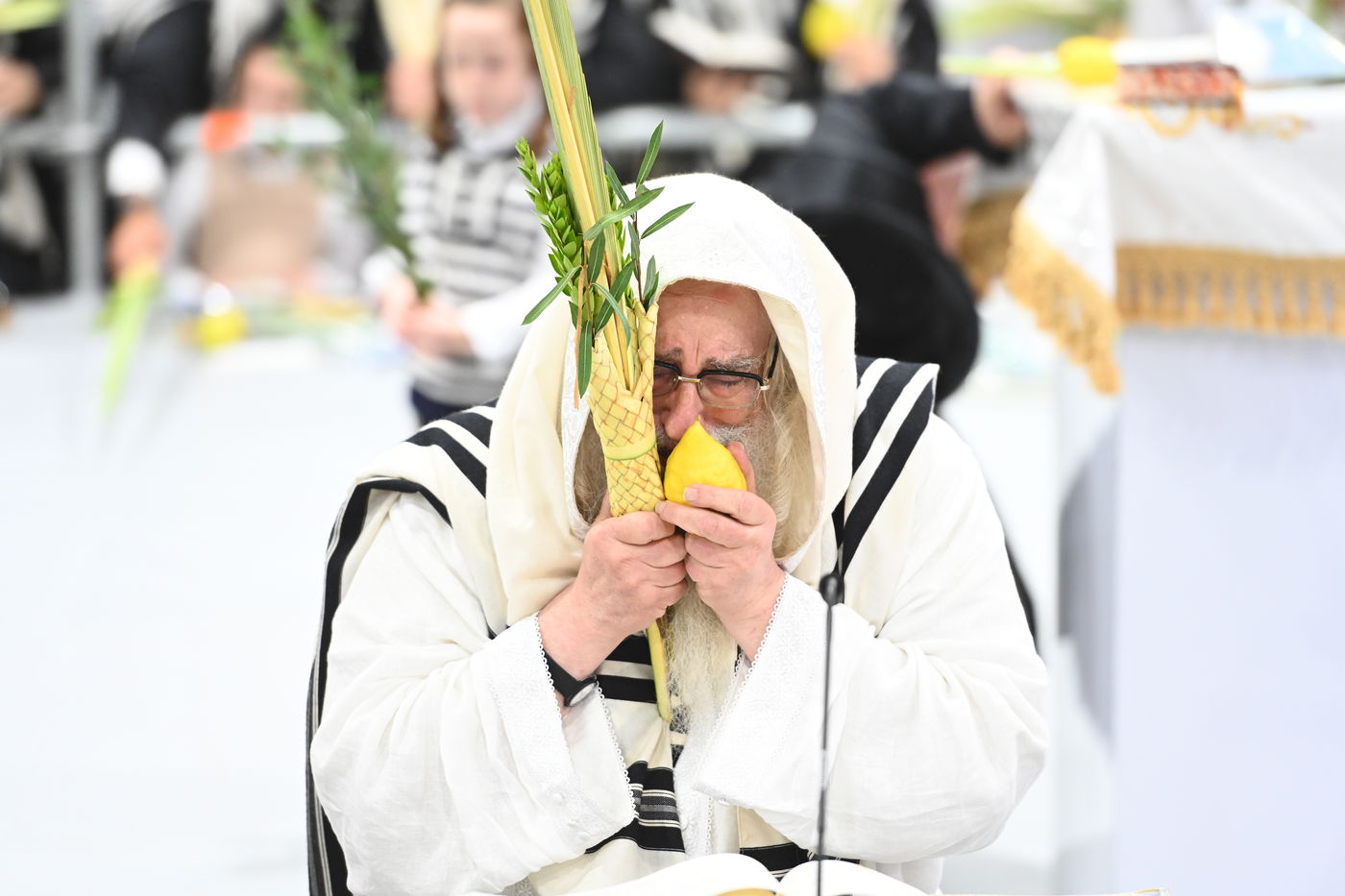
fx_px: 7471
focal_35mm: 200
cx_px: 672
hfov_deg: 10.3
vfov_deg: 6.9
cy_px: 448
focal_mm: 200
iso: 2000
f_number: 4.5
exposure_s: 1/125
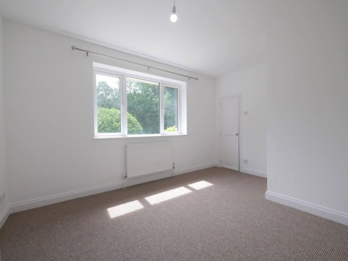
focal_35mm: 14
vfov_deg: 85.7
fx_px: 141
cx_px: 174
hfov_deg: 102.0
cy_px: 130
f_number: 4.5
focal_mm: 7
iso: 200
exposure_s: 1/125
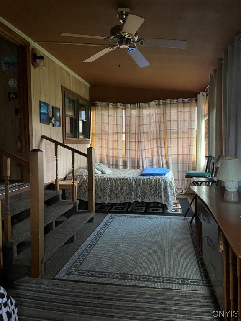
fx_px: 241
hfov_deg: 53.1
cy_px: 160
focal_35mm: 26
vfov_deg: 67.3
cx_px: 120
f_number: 1.8
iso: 640
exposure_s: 1/31
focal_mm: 4.25
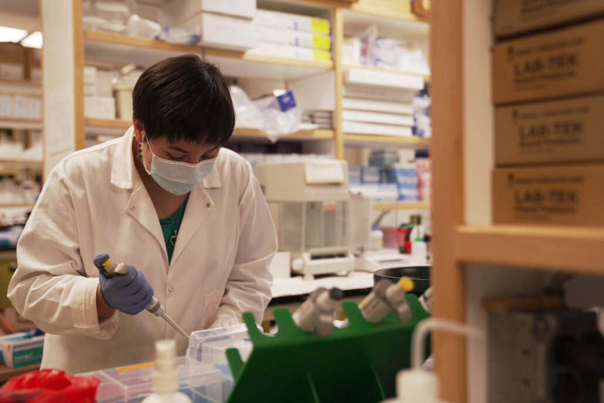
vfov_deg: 32.6
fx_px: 688
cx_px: 302
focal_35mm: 41
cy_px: 202
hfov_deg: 47.4
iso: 160
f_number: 2.8
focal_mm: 41
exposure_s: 1/50
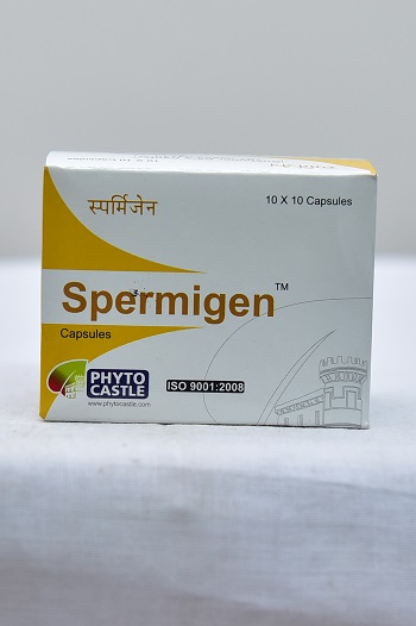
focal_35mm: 70
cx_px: 208
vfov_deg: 28.9
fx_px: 1215
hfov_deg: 19.4
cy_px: 313
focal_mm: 70
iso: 1600
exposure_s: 1/125
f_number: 4
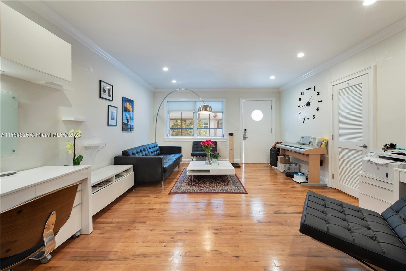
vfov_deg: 81.2
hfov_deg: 104.2
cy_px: 136
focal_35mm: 14
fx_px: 158
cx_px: 203
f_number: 8
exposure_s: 1/10
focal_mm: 14
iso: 500
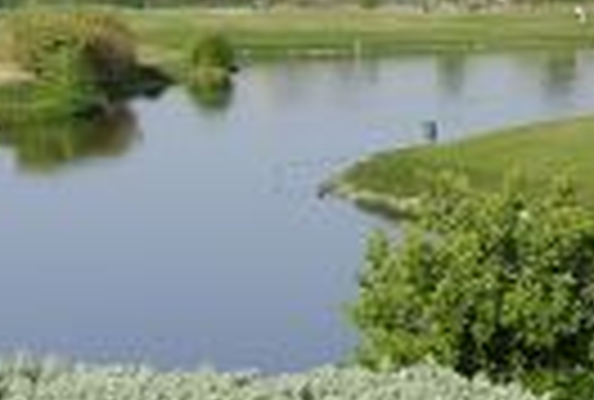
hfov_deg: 11.8
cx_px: 1206
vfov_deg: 9.0
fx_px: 2550
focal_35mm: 154
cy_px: 198
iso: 100
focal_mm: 12.7
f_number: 5.6
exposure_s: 1/500
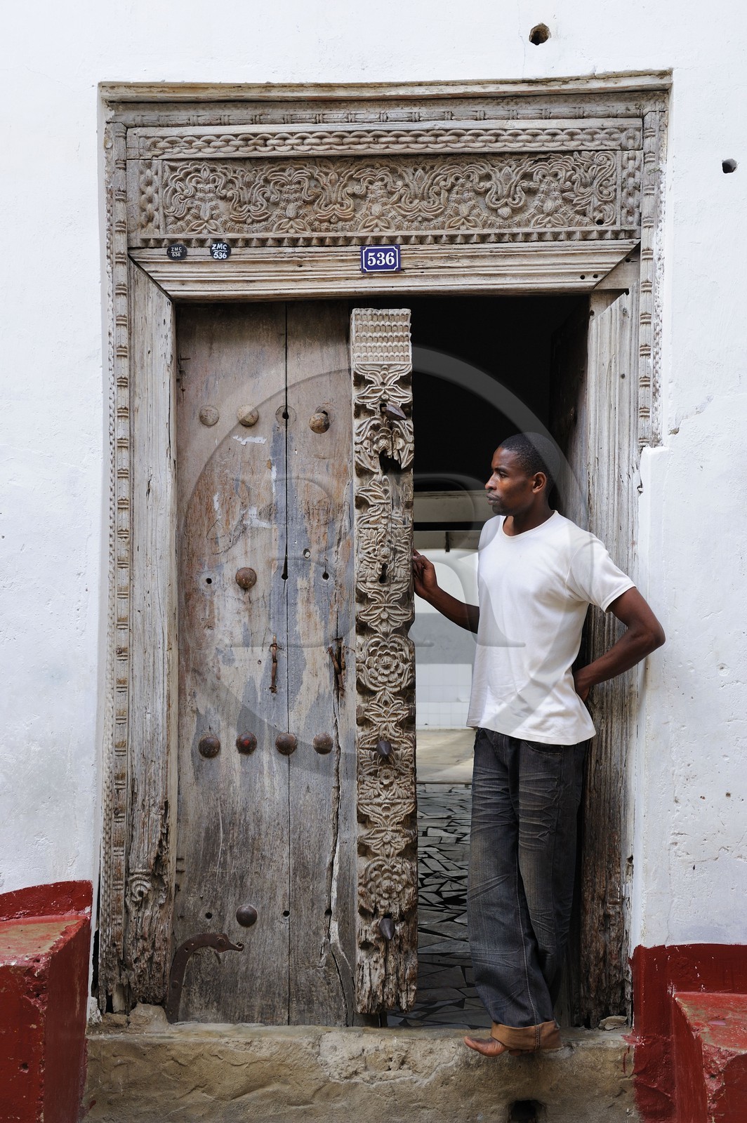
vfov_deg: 43.6
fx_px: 1403
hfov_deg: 29.8
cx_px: 374
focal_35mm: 45
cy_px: 562
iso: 400
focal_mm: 45
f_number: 5.6
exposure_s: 1/125
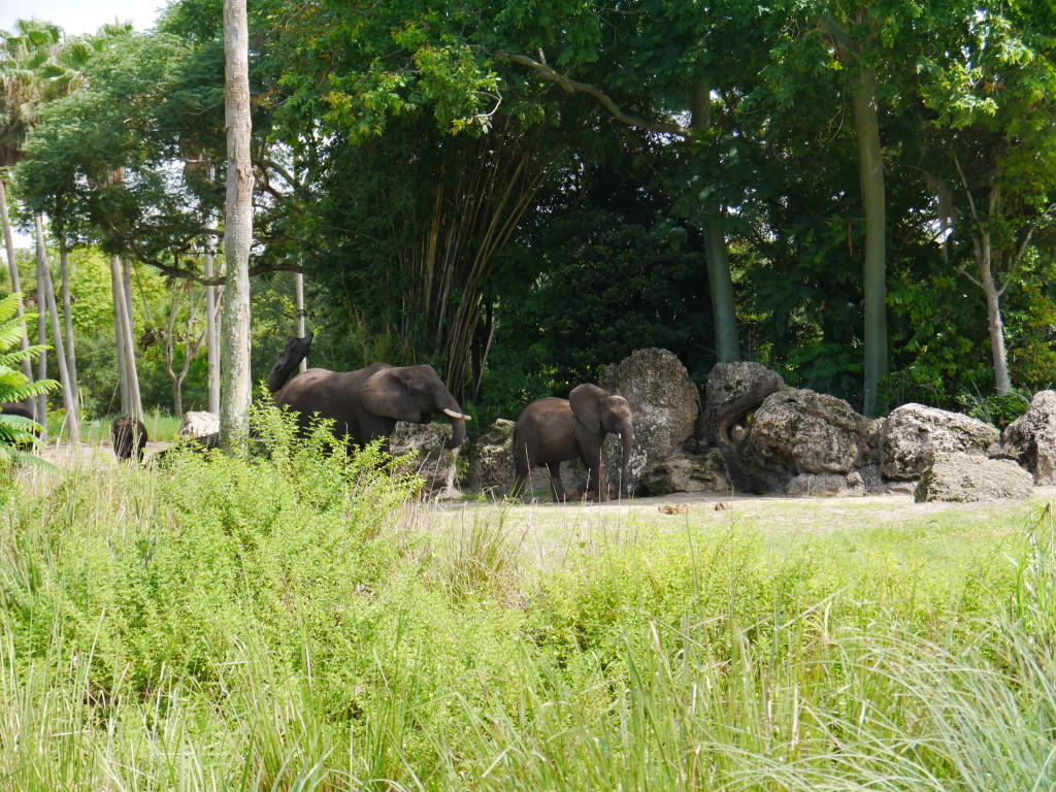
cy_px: 396
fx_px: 2563
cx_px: 528
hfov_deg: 23.3
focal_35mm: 84
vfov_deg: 17.6
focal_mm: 42
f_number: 7.1
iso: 160
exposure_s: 1/200
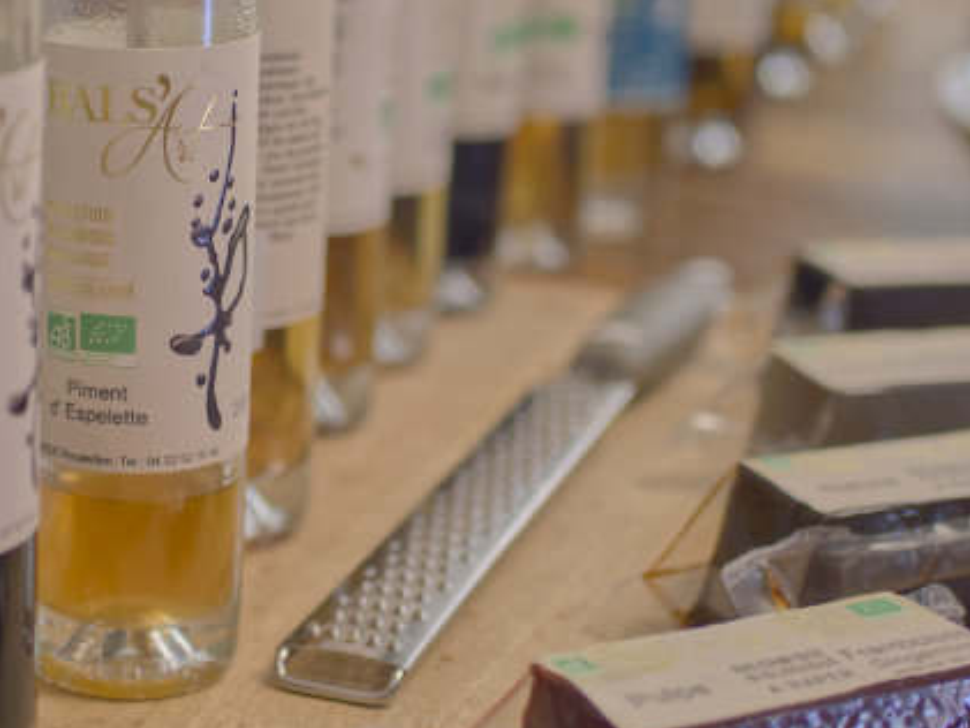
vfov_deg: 15.6
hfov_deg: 20.6
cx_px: 311
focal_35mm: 95
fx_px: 2663
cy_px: 303
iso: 320
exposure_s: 1/60
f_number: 1.7
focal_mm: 25
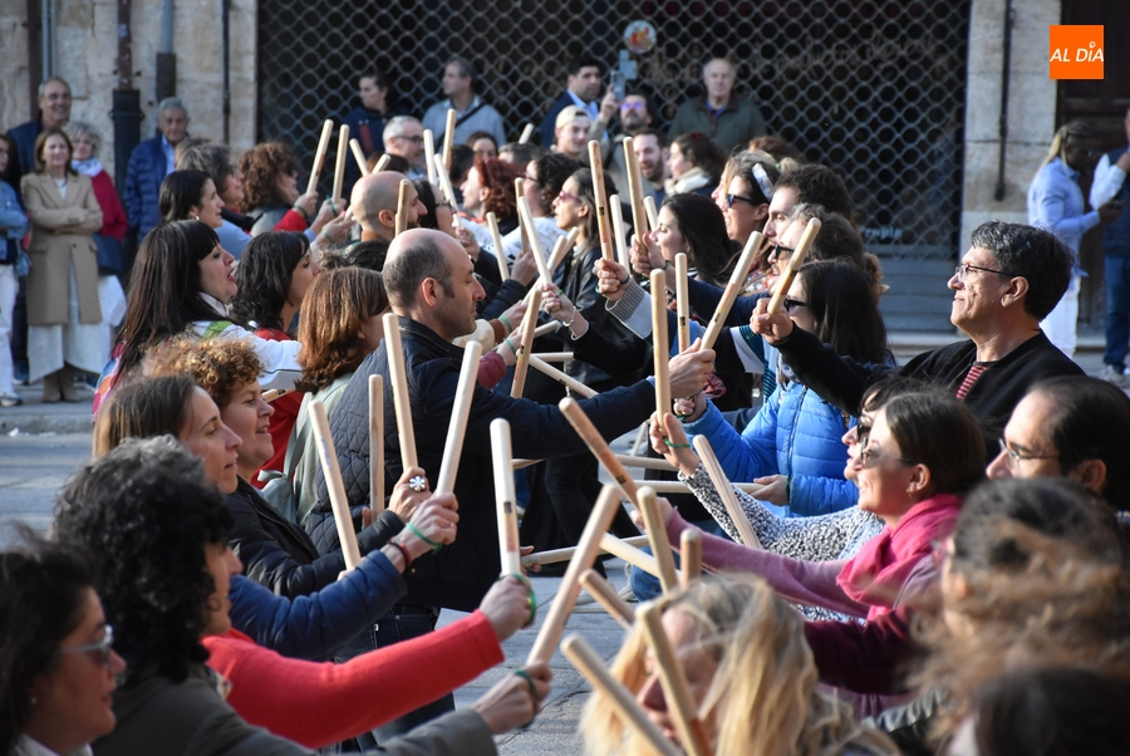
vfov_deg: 7.9
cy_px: 378
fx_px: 5467
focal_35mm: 174
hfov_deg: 11.8
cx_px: 565
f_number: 5.6
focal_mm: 116
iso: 2000
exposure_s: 1/500
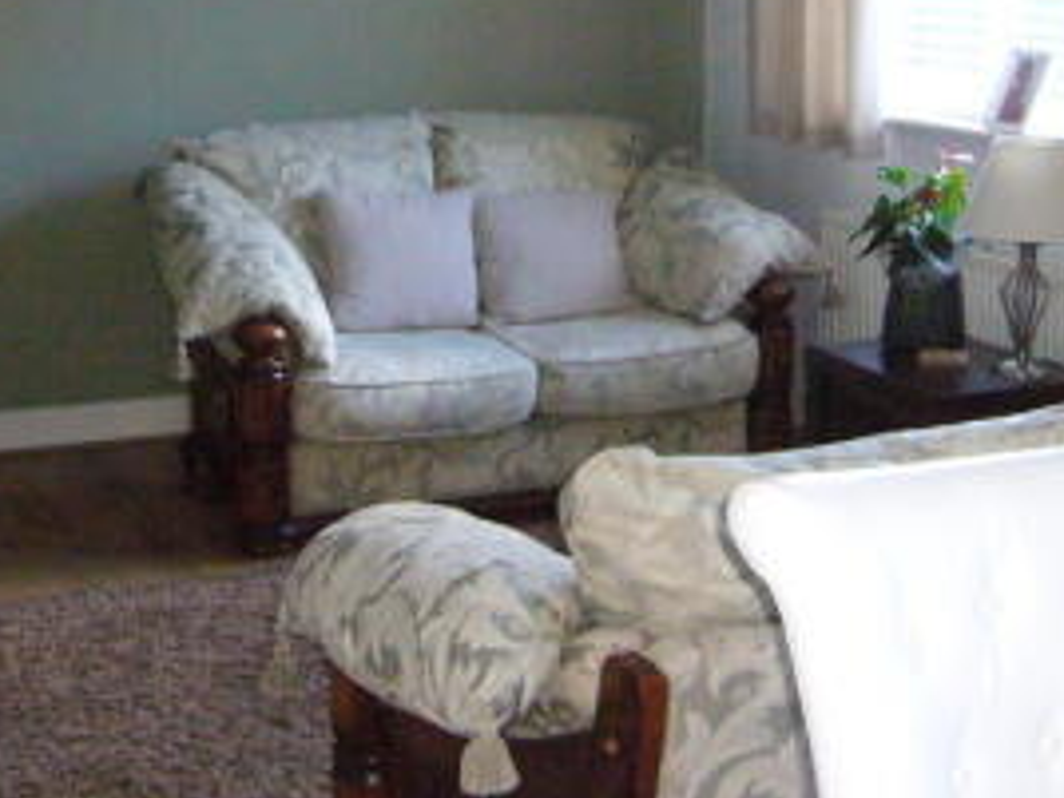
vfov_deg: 23.6
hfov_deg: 31.7
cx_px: 478
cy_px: 145
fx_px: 1875
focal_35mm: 61
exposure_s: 1/30
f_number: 2.8
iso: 400
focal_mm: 4.6
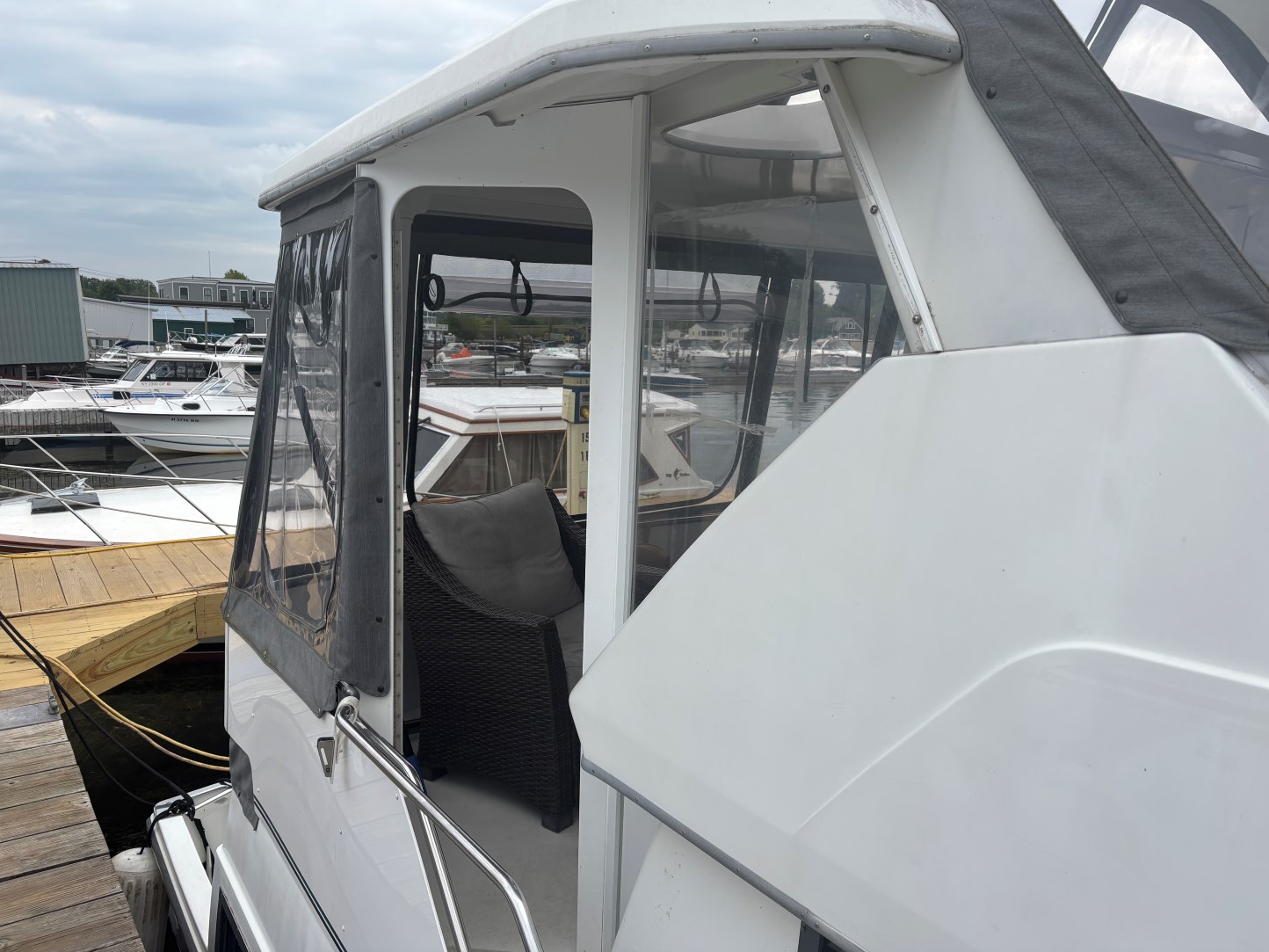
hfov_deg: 65.3
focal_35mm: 27
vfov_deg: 51.3
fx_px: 990
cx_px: 654
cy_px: 462
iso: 50
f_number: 1.6
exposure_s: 1/1912
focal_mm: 5.96
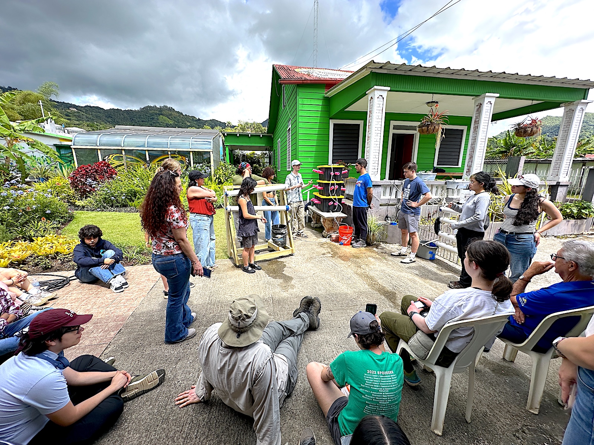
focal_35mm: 14
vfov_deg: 85.7
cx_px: 297
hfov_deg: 102.1
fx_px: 240
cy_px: 222
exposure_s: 1/703
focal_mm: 2.22
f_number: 2.2
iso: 40
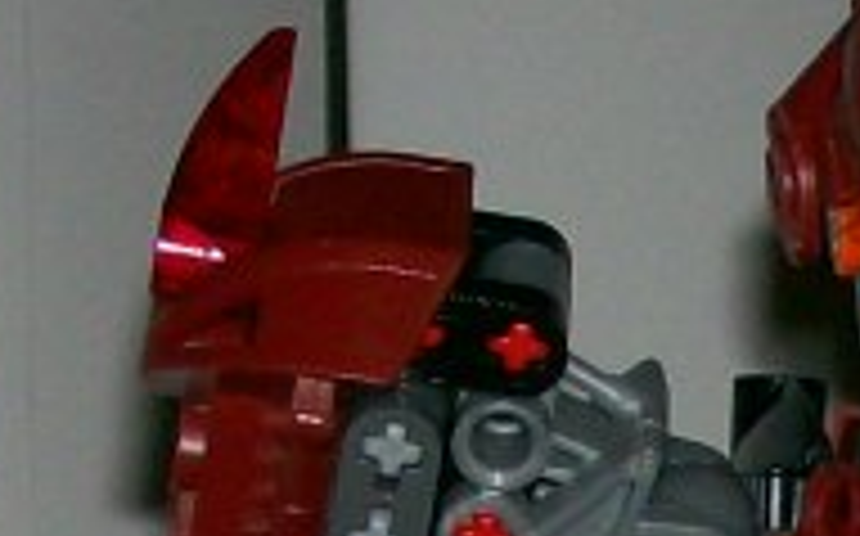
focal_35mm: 319
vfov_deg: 4.0
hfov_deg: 6.6
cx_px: 941
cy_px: 1473
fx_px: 7470
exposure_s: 1/83.6
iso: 80
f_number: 3.4
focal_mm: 9.4
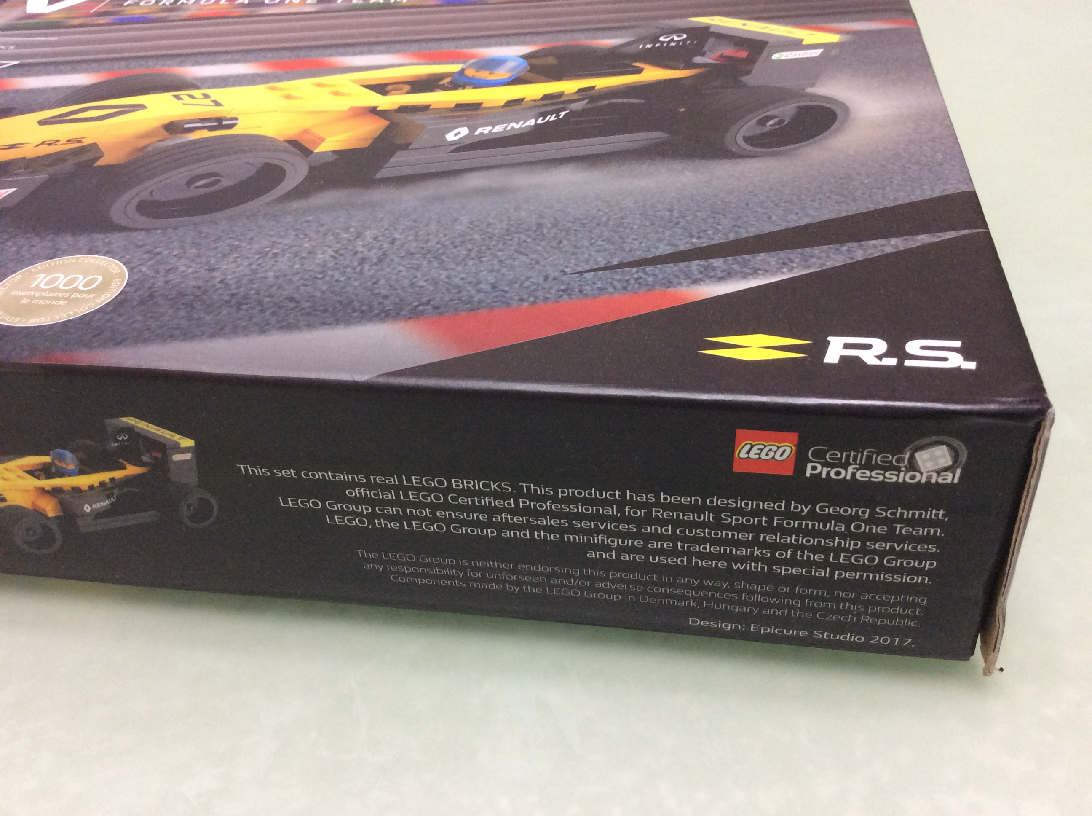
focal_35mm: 32
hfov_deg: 56.9
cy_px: 408
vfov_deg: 44.1
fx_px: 1008
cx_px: 546
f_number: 2.4
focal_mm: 3.3
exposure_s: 1/24
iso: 125
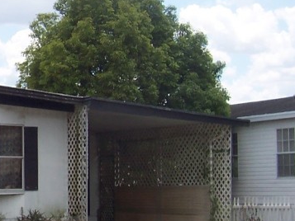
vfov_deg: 14.0
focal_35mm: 106
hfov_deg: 17.8
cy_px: 100
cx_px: -45
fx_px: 904
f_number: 5.6
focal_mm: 5.6
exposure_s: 1/350
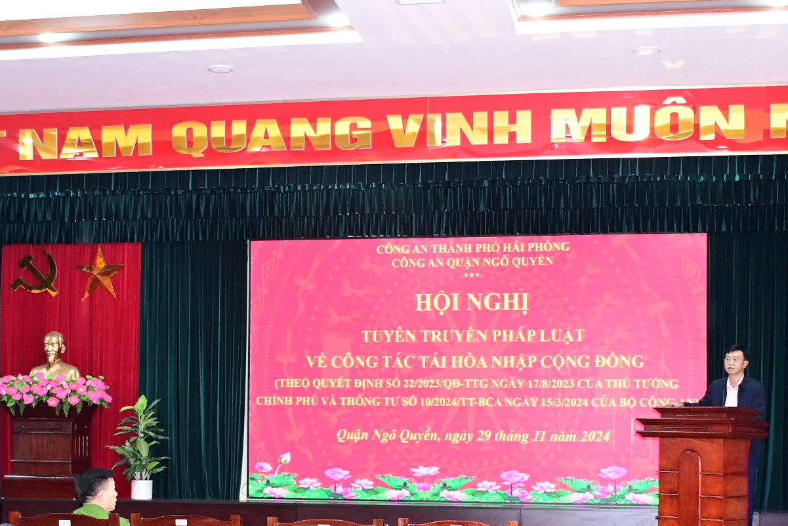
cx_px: 365
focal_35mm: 59
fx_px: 1292
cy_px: 412
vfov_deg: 22.7
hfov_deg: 33.9
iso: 2500
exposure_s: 1/200
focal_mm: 24
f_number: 3.8
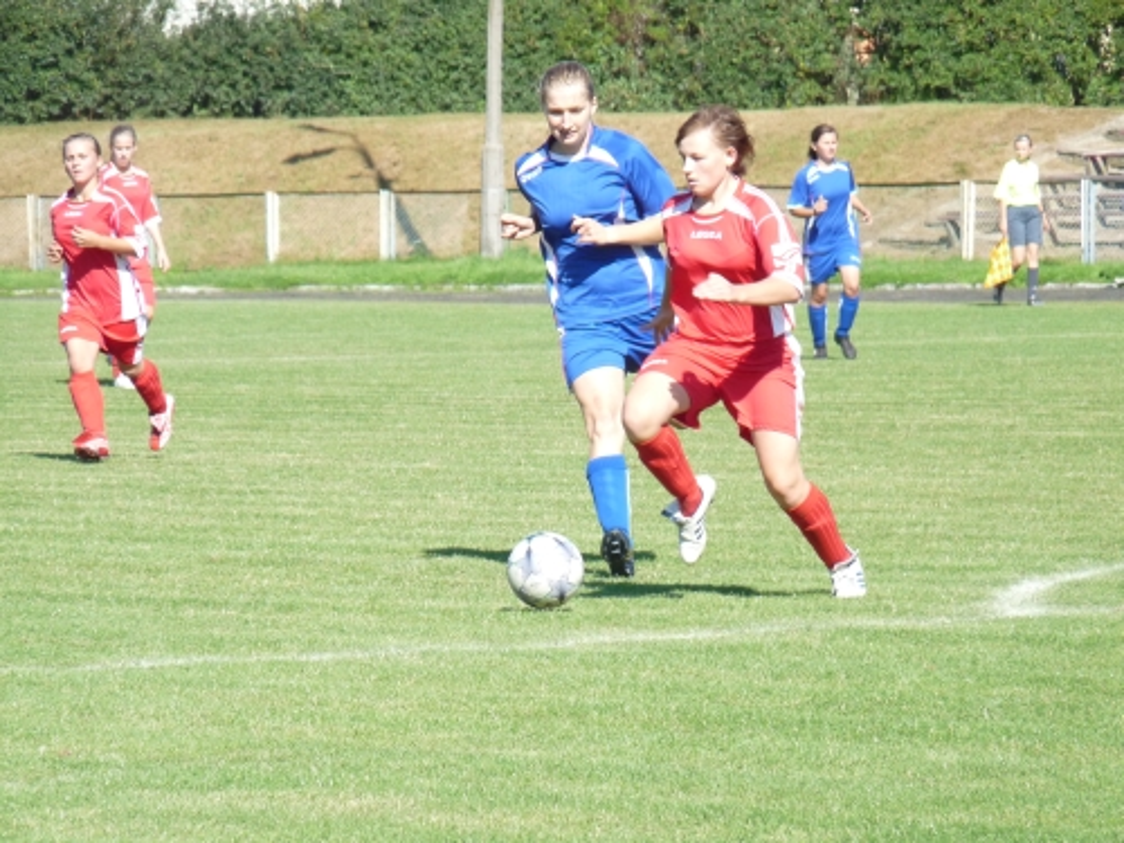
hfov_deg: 6.6
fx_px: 9806
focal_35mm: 302
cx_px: 562
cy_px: 422
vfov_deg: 4.9
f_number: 3.7
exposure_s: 1/1000
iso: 200
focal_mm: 53.7
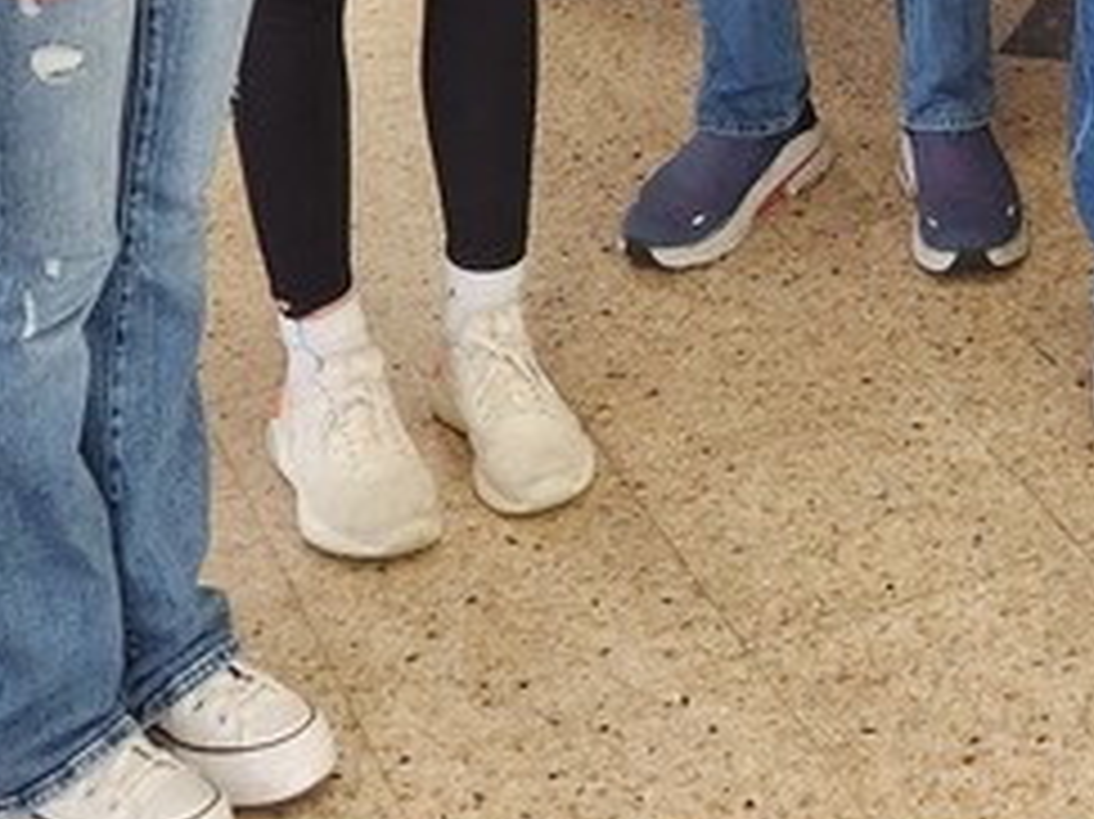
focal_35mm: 97
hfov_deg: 20.0
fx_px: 3064
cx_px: 918
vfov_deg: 13.1
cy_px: -842
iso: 160
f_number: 1.8
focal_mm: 5.4
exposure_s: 1/120
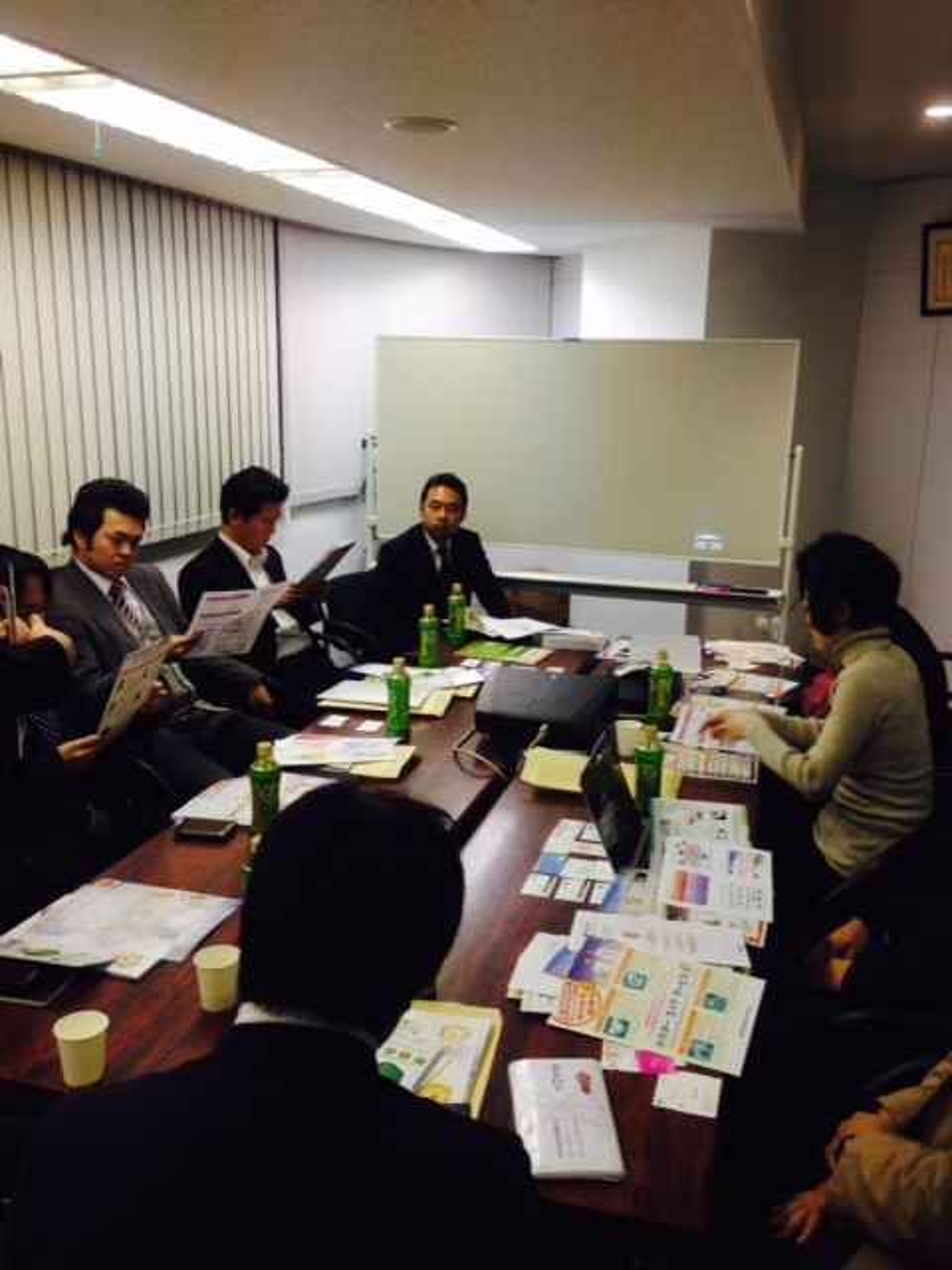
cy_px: 635
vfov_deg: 55.4
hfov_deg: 42.9
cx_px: 476
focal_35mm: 33
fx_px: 1210
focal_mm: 4.12
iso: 50
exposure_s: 1/40
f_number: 2.4
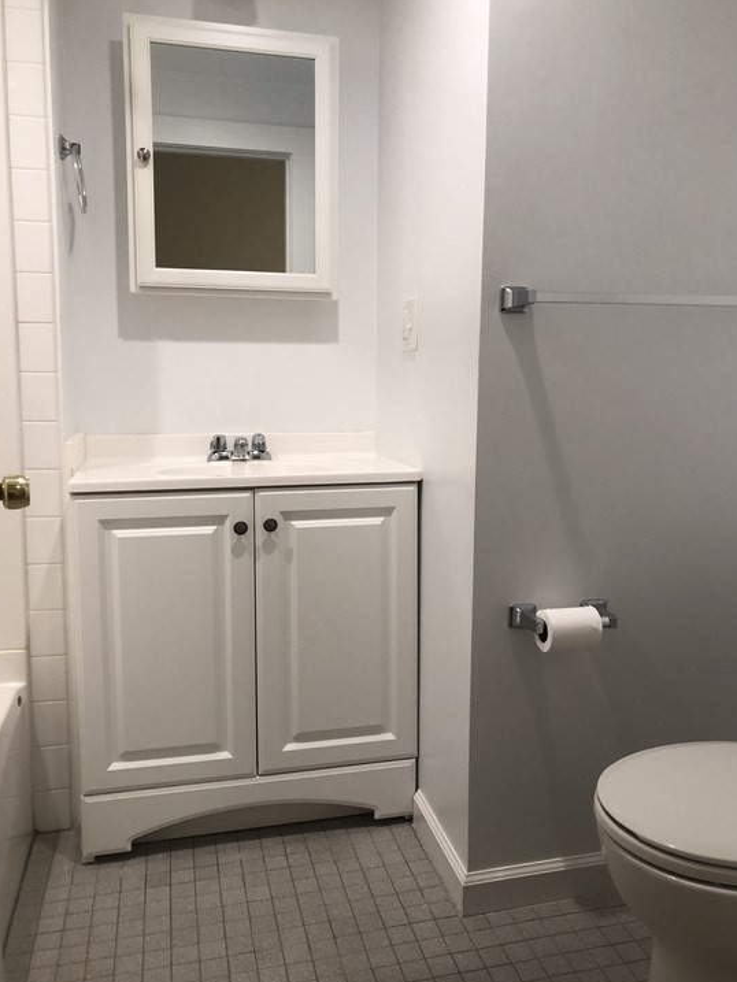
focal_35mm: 30
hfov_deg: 46.8
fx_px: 851
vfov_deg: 59.9
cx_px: 381
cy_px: 477
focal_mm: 3.99
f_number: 1.8
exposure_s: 1/30
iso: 32
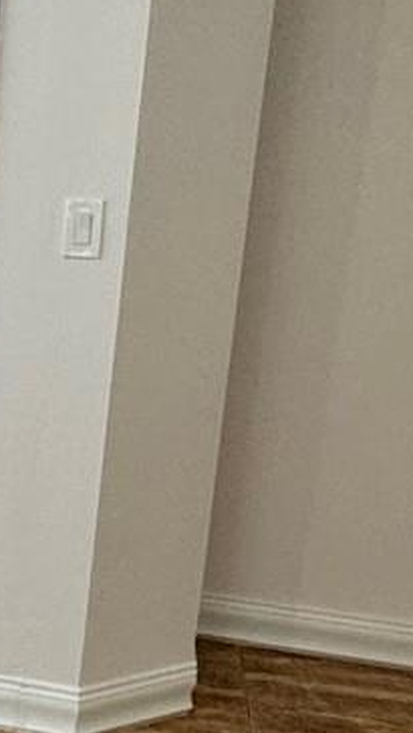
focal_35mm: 67
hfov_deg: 15.6
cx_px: -318
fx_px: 1303
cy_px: 411
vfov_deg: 31.4
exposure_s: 1/120
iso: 200
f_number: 2.2
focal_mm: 2.22
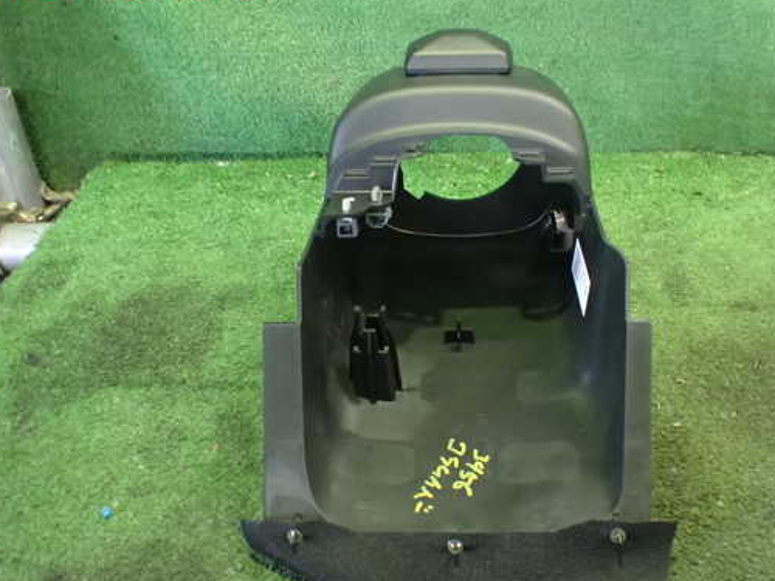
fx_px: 806
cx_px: 445
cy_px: 315
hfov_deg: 51.2
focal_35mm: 36
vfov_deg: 39.6
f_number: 2.3
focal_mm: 5.4
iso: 1250
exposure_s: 1/30
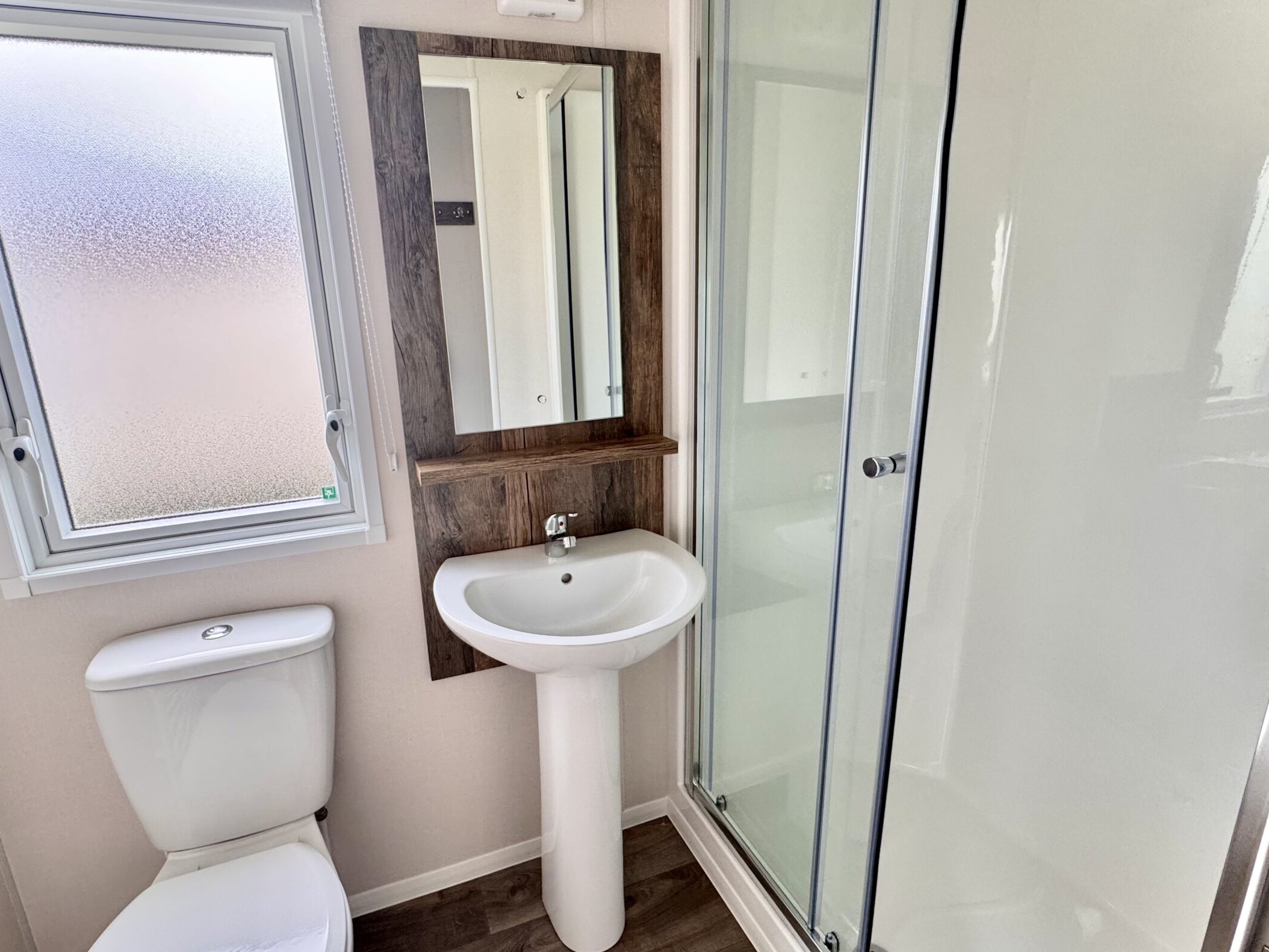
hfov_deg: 90.7
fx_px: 623
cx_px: 570
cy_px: 470
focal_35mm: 17
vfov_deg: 74.7
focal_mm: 2.22
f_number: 2.2
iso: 200
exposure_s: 1/99
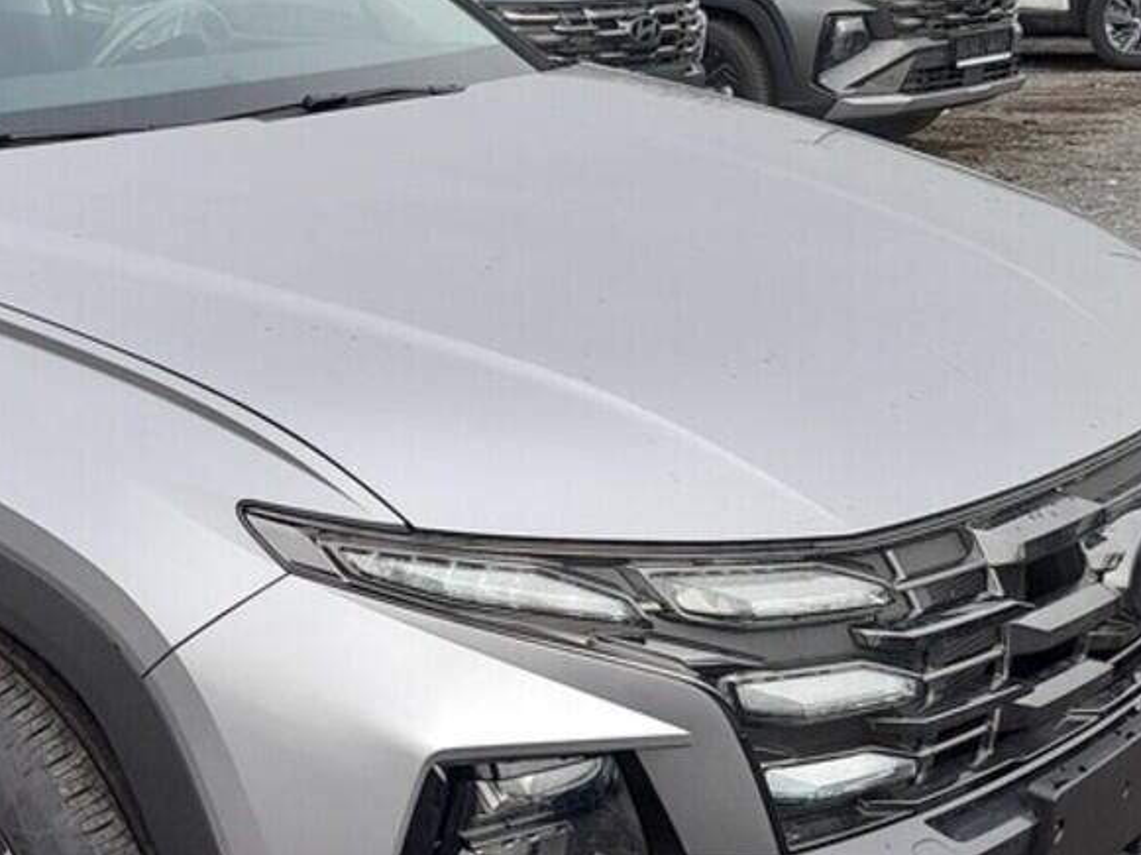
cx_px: 139
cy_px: 425
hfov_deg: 30.0
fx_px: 2042
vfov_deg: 23.6
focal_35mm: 62
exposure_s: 1/242
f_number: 2
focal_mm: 4.6
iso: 20
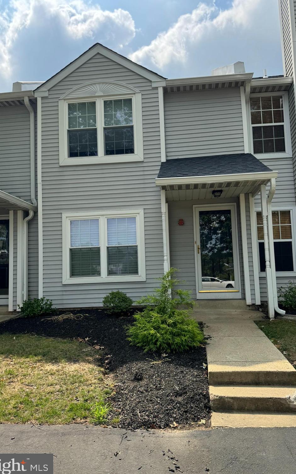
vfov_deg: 70.4
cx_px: 156
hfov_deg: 47.6
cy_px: 237
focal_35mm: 26
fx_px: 336
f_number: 1.78
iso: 80
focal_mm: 6.76
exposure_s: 1/1980
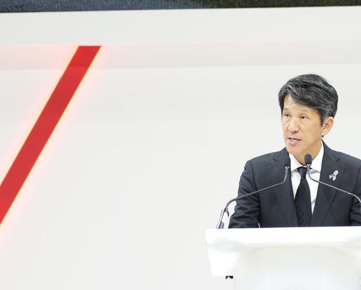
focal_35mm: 293
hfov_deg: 6.6
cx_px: 281
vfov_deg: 5.3
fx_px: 3132
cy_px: 147
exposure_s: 1/250
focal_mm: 105
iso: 1000
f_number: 4
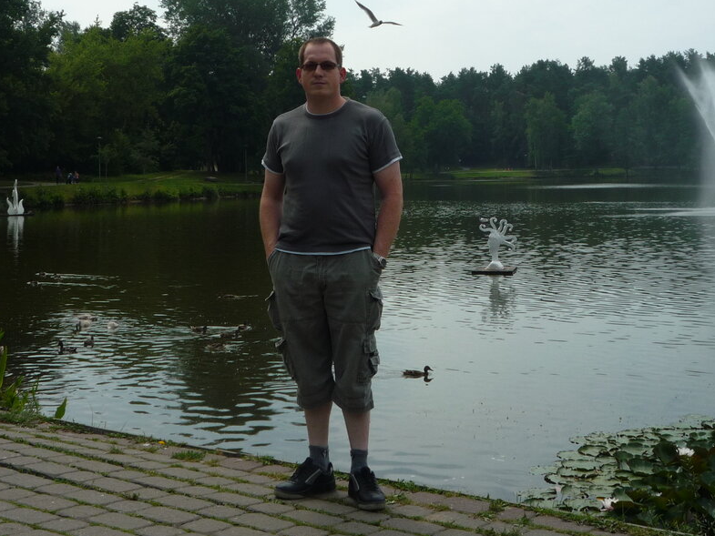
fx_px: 1136
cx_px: 320
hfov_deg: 34.9
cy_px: 151
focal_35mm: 55
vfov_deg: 26.3
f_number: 5.6
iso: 100
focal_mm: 6.3
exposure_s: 1/640
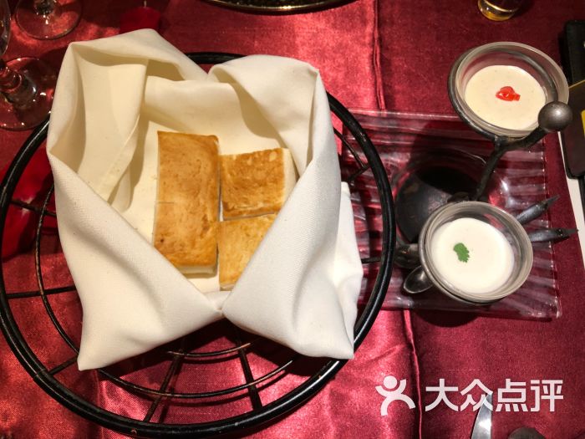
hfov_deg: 63.4
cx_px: 292
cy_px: 220
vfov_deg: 49.7
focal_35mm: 28
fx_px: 473
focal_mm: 4
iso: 40
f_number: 1.8
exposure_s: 1/25
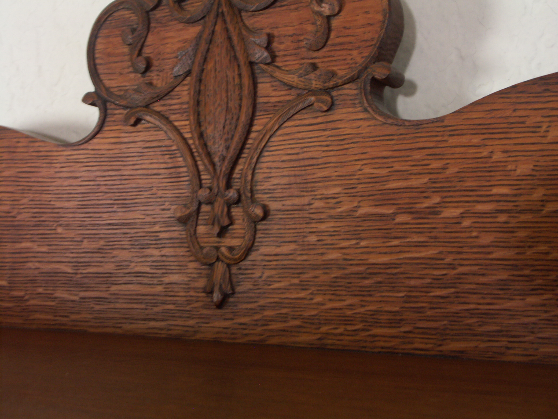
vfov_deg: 33.6
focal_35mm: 43
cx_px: 279
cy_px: 210
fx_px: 693
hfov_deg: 43.9
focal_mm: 11.16
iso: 100
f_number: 7.1
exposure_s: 1/4
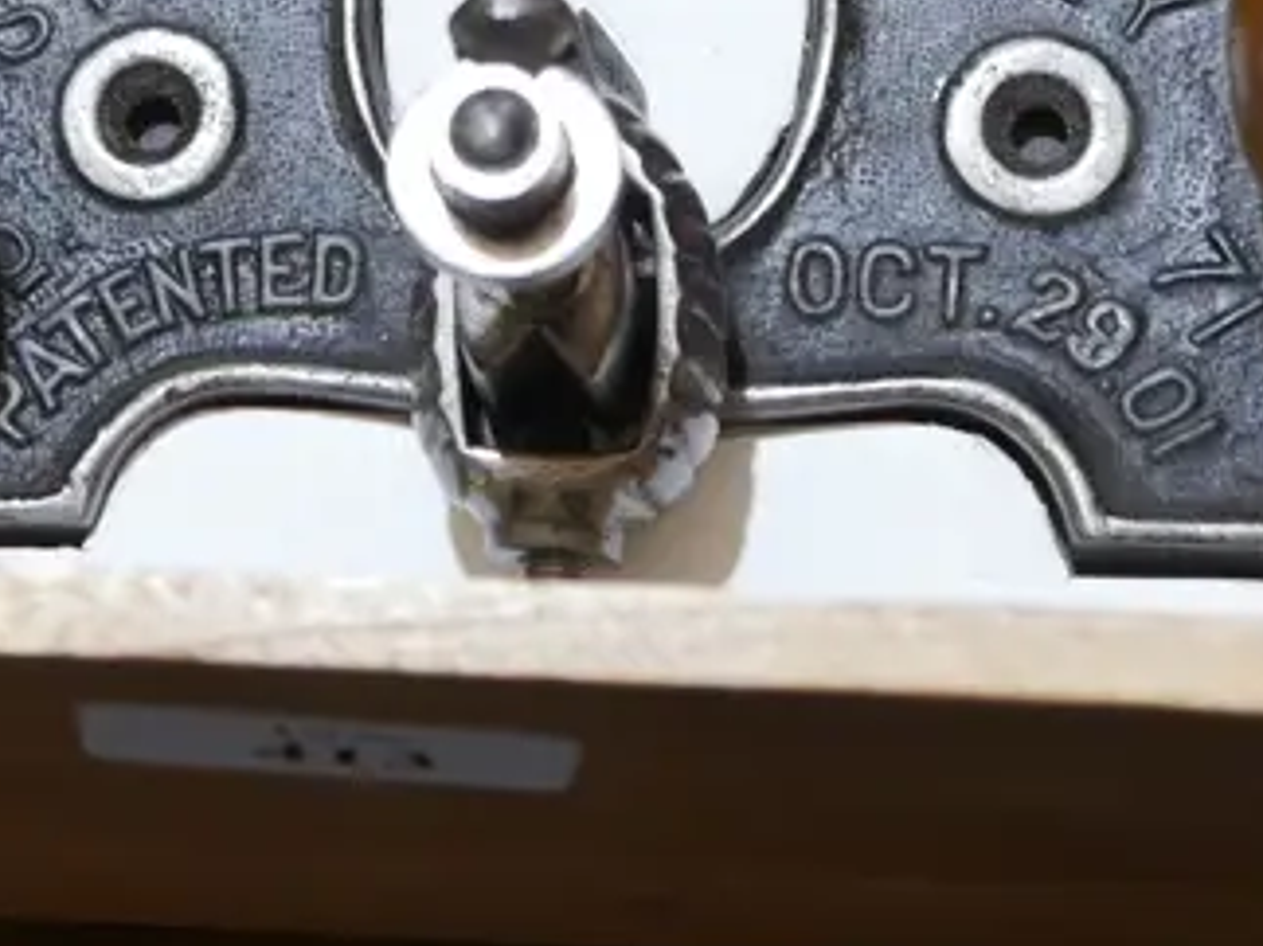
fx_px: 5325
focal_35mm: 146
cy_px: -534
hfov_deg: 13.5
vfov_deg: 9.8
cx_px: 375
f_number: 5.1
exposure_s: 1/60
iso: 400
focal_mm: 23
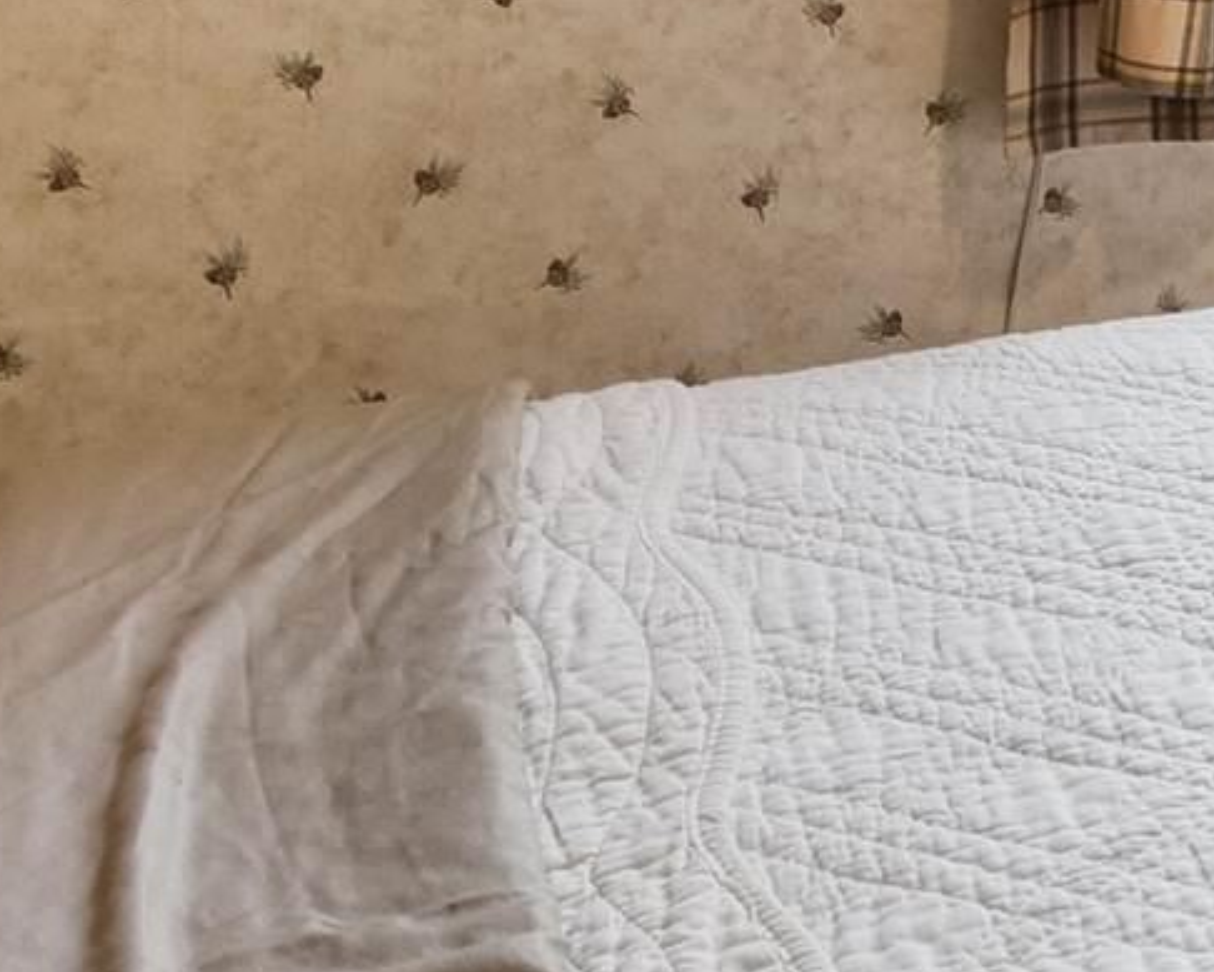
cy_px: -1012
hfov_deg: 18.5
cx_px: 1921
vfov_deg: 14.3
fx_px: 3198
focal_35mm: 89
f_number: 7.1
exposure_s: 1/5
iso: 100
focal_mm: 10
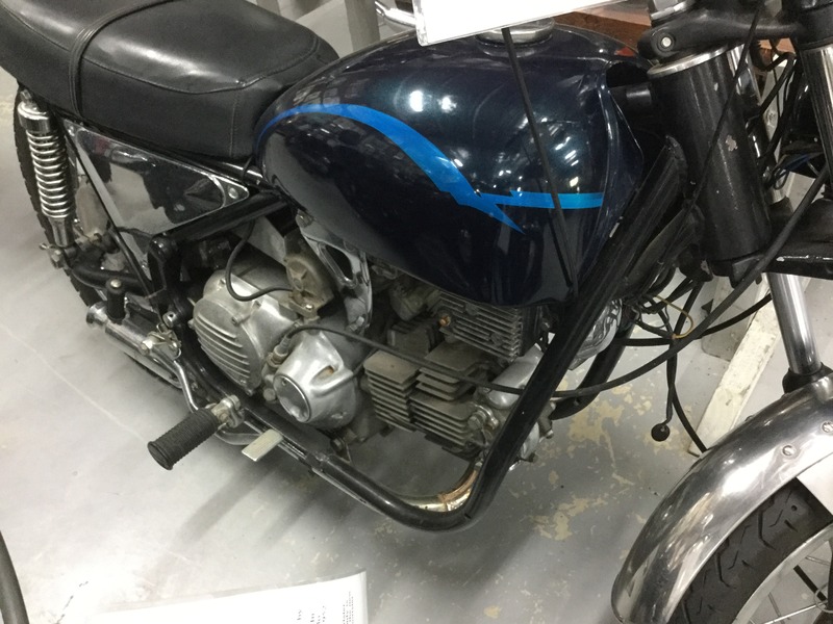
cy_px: 312
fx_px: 746
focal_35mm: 31
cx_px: 416
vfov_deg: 45.4
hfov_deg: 58.4
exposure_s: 1/17
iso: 400
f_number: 2.4
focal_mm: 3.3
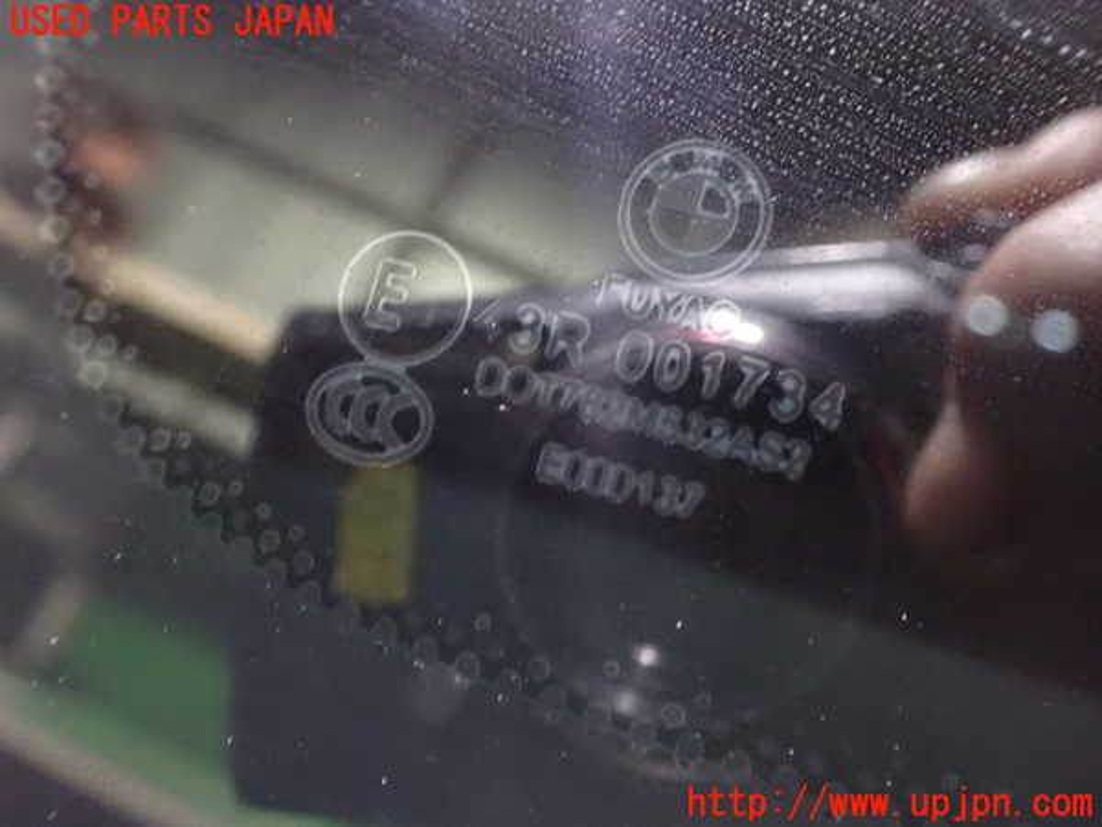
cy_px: 414
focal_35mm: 30
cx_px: 551
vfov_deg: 46.8
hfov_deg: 60.0
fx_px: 955
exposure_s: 1/8
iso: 1600
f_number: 2.3
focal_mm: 5.4
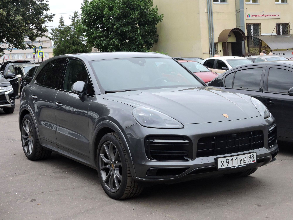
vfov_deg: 26.6
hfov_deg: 34.9
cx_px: 146
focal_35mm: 55
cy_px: 110
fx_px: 466
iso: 100
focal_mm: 9.9
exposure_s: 1/200
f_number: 4
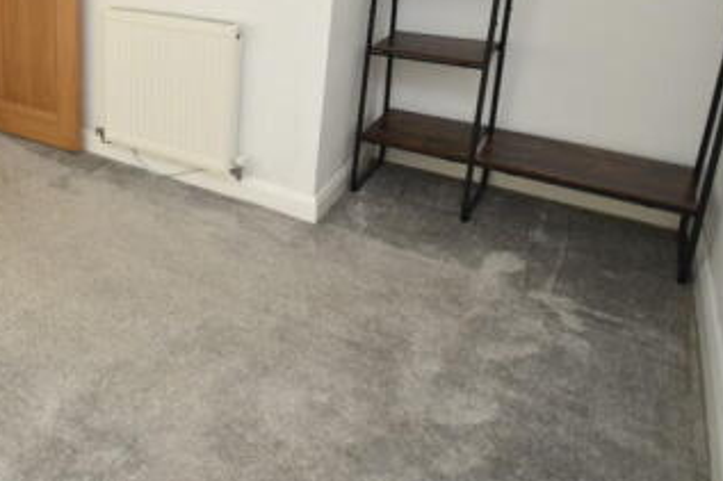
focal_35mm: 31
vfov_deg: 39.2
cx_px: 38
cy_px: 47
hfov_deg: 51.2
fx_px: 622
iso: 100
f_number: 5
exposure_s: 1/200
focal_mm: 10
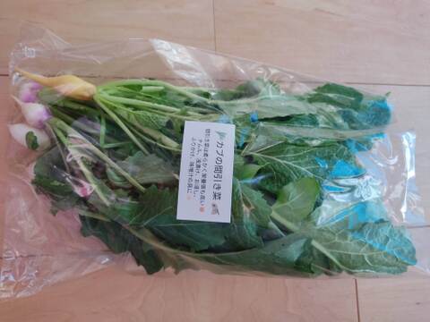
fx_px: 323
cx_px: 215
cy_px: 161
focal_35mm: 26
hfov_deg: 67.3
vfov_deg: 53.1
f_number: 1.79
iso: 136
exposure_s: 1/33
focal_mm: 4.74
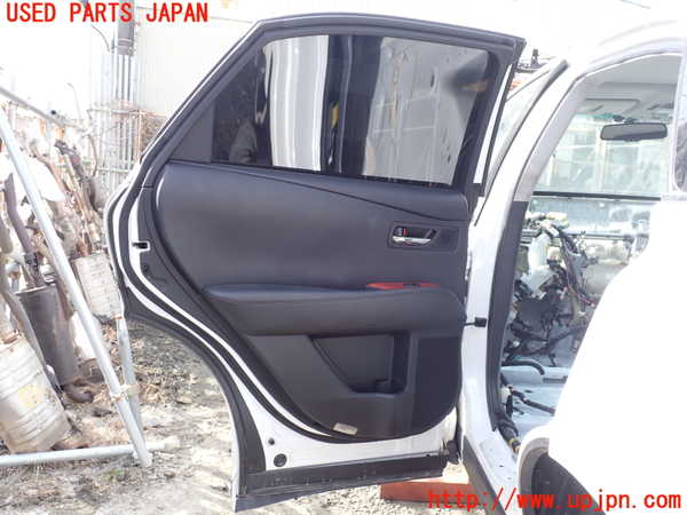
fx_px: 595
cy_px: 258
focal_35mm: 30
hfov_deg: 60.0
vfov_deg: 46.8
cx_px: 344
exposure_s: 1/160
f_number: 3.2
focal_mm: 5.4
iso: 100
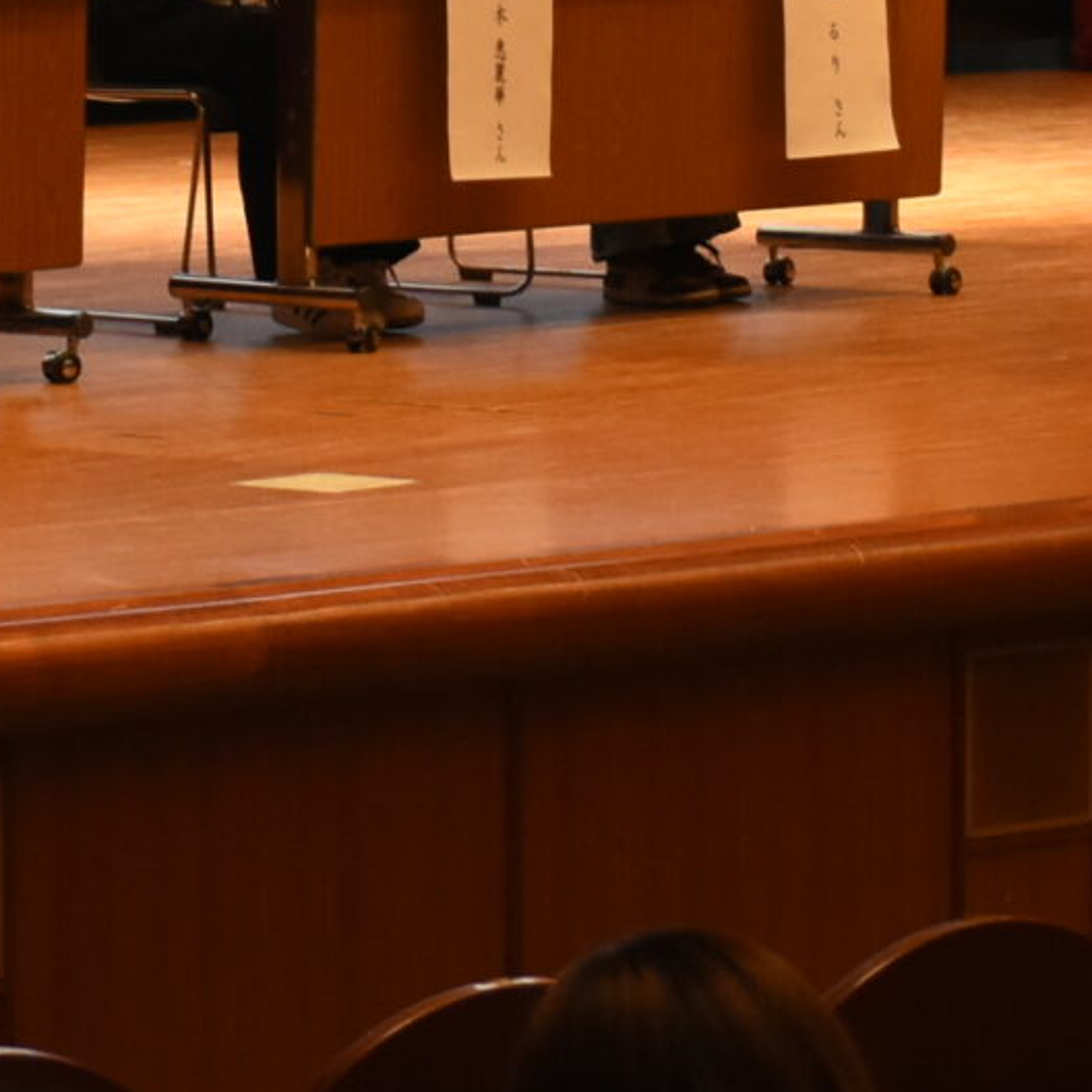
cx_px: 666
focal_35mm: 198
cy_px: -509
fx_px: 7067
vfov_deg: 8.6
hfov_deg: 8.8
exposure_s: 1/50
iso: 1400
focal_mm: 32
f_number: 4
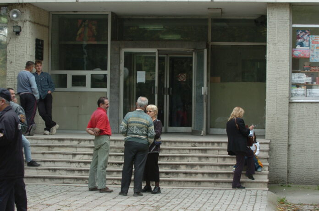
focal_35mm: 105
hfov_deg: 19.5
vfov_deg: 13.0
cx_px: 160
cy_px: 106
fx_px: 928
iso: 250
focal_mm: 70
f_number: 5
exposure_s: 1/160
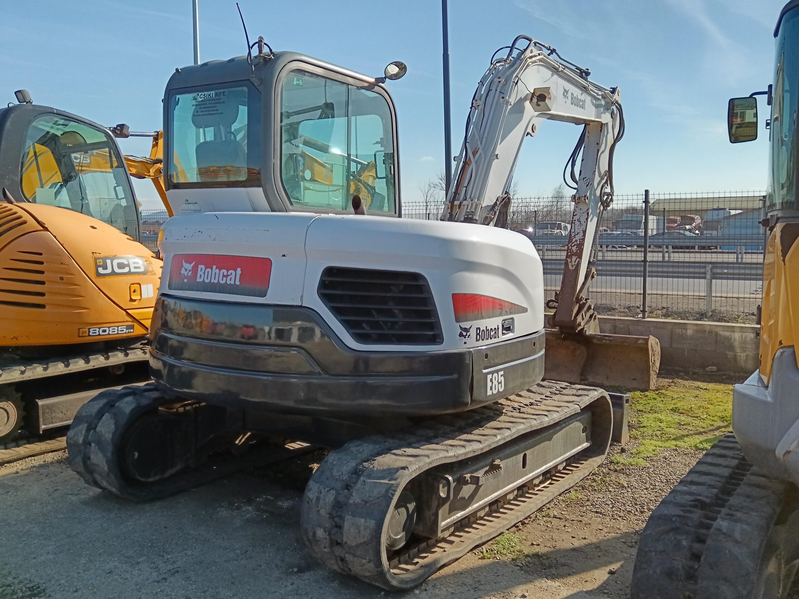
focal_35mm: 32
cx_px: 400
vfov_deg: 44.2
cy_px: 300
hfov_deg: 56.8
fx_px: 739
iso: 100
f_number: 1.9
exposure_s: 1/752
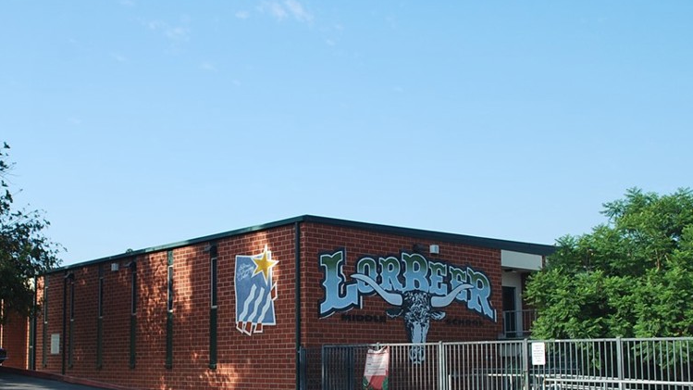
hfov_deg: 47.1
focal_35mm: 43
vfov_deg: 27.4
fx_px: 790
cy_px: 277
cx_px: 279
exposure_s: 1/125
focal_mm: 20
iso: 100
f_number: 5.6
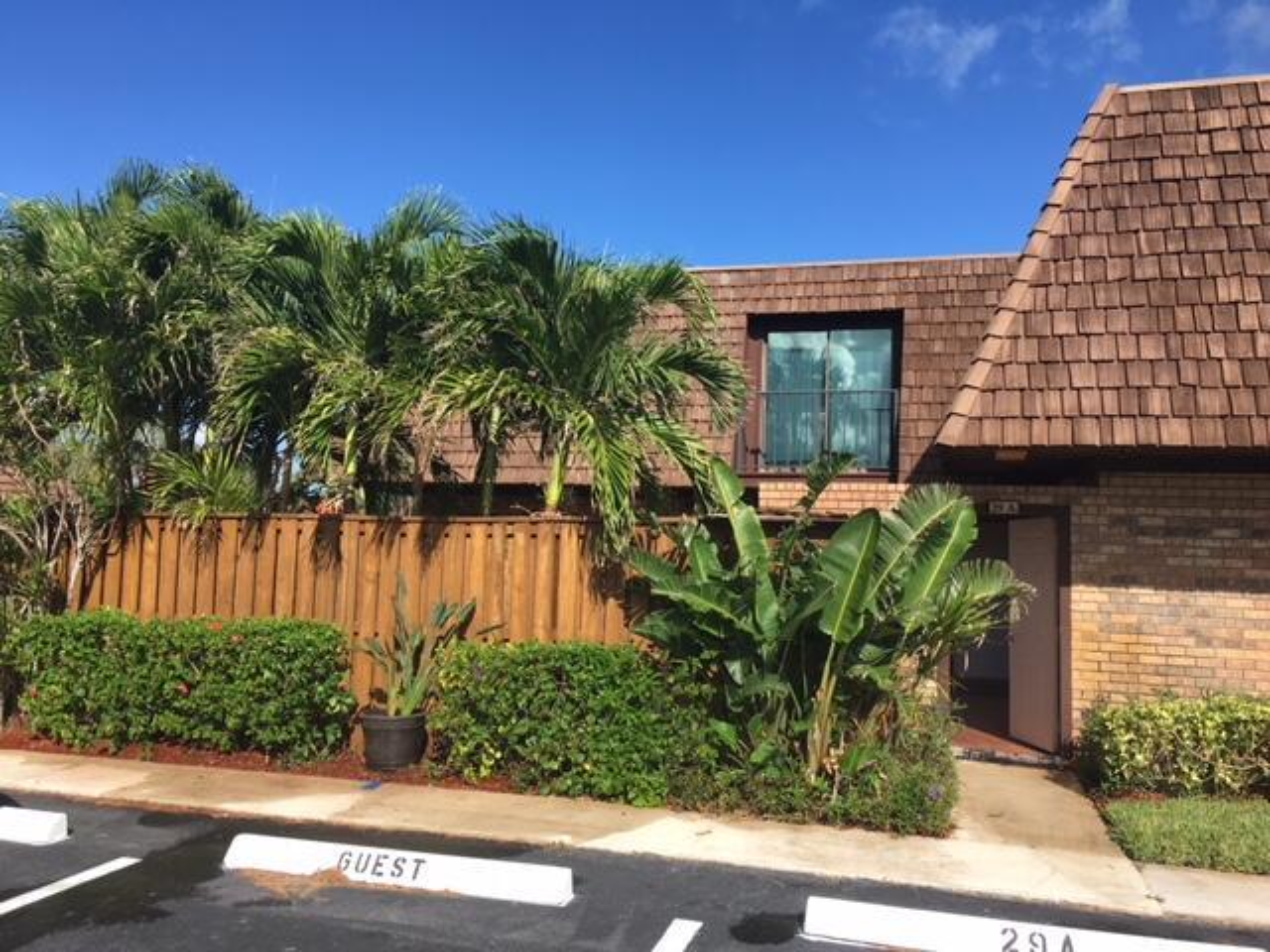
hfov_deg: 61.7
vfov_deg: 48.2
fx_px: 1064
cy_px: 476
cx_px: 635
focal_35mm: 29
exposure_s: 1/1326
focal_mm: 4.15
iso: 25
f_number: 2.2
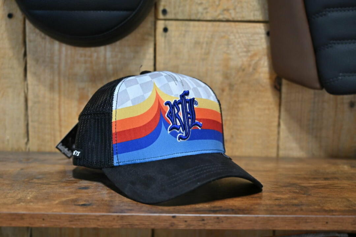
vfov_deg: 25.5
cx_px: 178
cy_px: 118
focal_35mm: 53
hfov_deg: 37.5
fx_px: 524
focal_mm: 53
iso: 1400
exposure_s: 1/80
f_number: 4
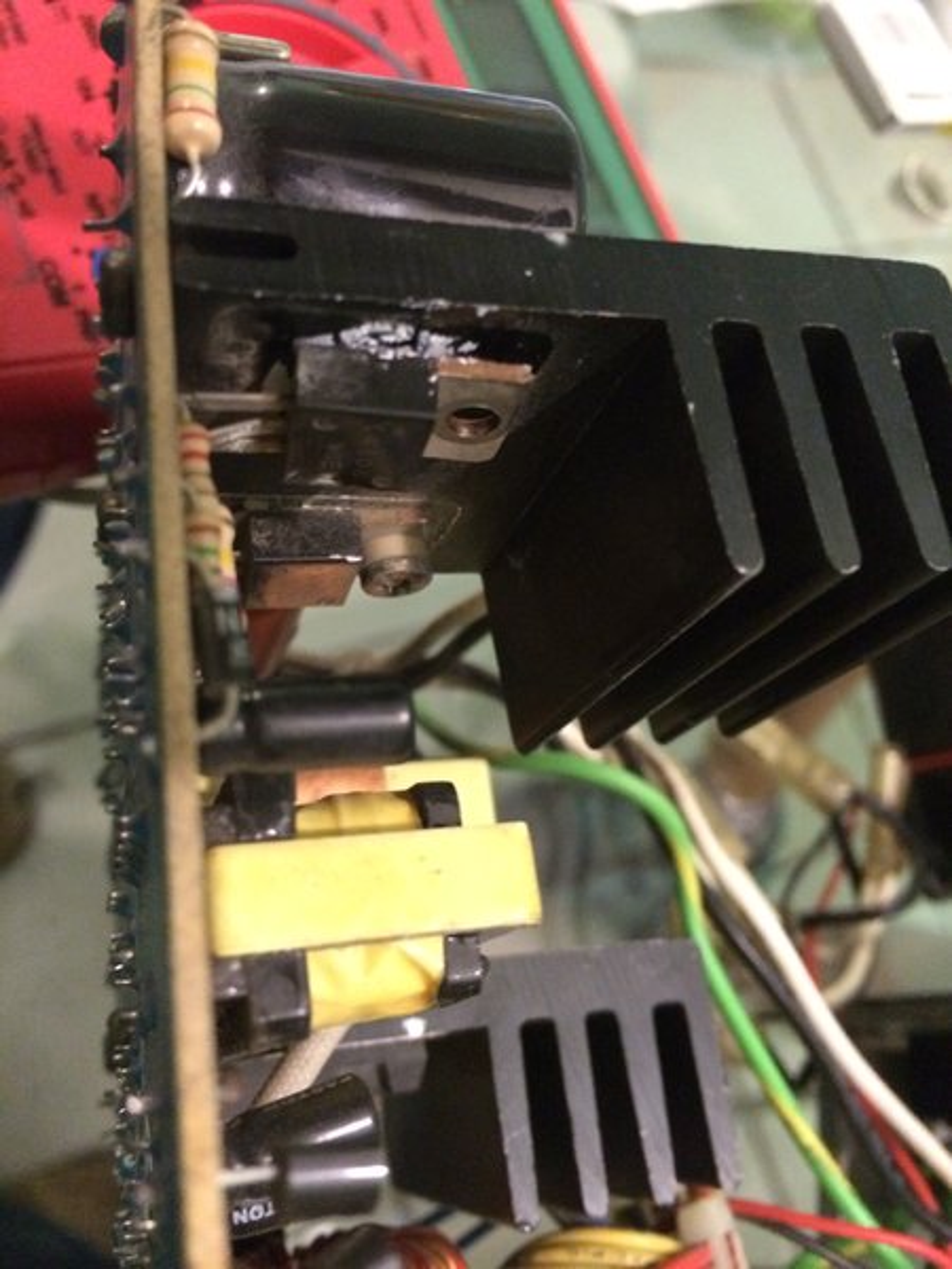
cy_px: 634
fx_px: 1100
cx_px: 476
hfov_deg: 46.8
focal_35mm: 30
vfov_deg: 60.0
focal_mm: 4.12
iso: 800
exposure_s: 1/15
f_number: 2.2
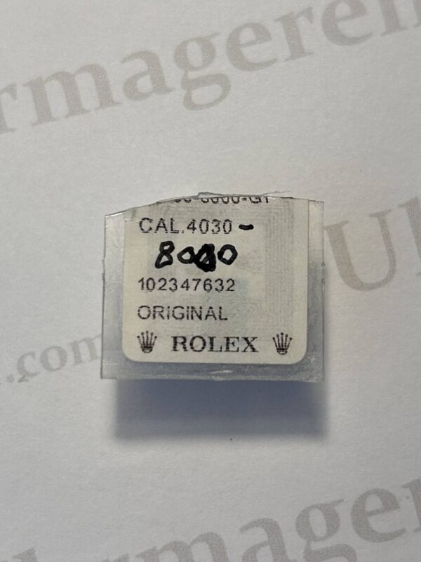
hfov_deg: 53.1
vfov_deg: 67.3
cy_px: 281
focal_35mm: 26
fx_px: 422
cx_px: 210
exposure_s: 1/162
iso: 50
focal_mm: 5.7
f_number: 1.5
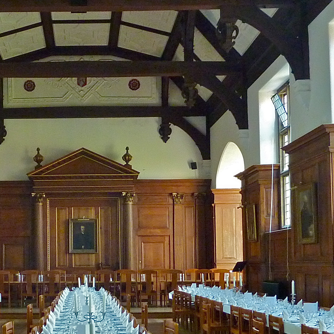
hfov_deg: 30.0
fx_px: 611
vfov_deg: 30.3
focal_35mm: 56
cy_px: 232
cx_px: 77
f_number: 3.3
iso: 400
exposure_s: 1/15
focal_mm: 4.1
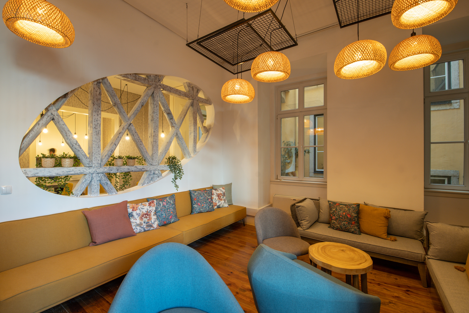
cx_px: 234
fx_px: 195
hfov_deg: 100.4
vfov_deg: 77.3
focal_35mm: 15
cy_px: 156
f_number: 8
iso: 250
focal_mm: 15
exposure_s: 1/4
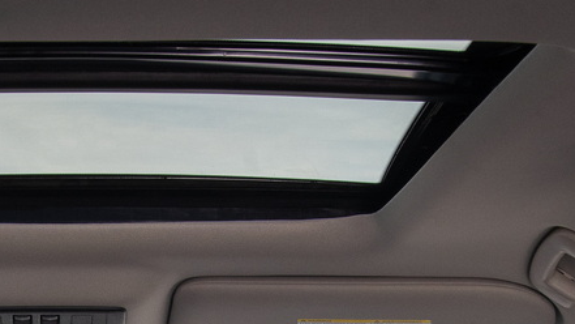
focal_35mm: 155
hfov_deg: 13.7
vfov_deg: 7.3
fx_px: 2363
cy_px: 806
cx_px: 37
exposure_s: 1/100
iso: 500
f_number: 11
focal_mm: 34
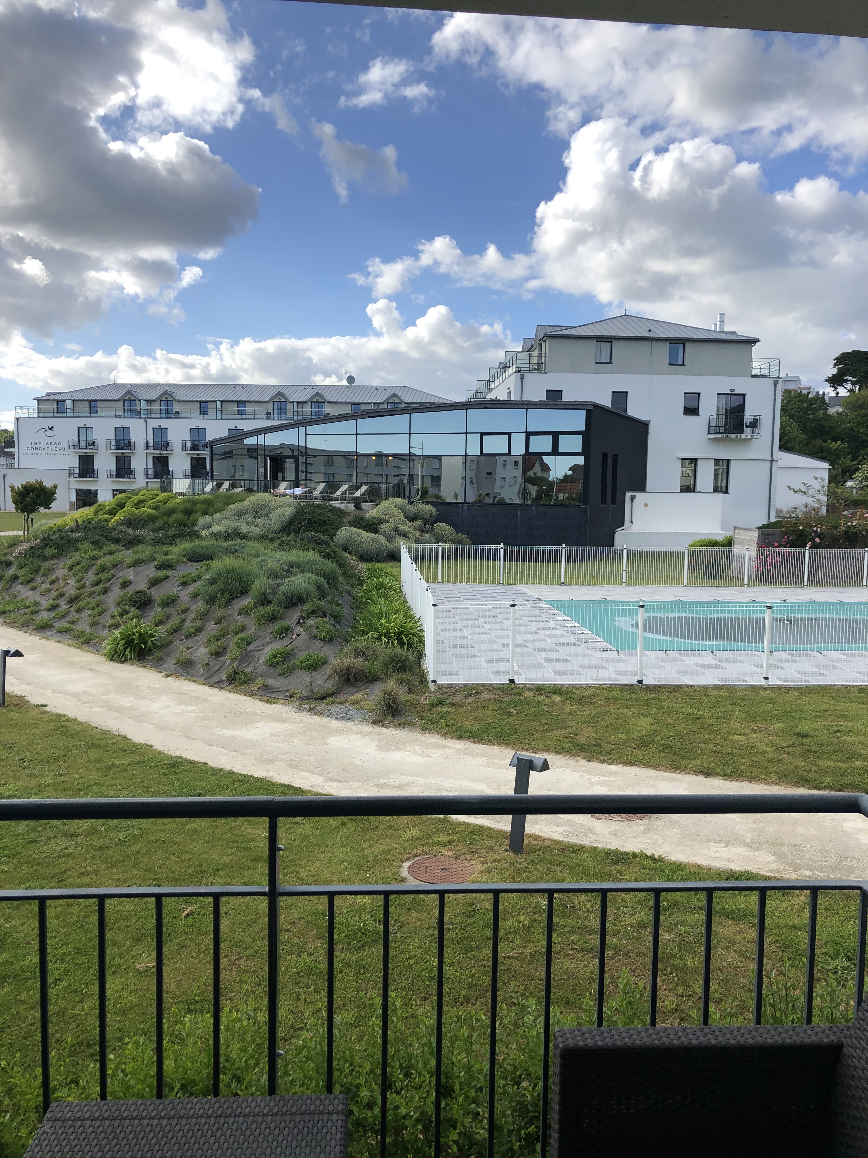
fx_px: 936
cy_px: 579
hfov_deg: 49.7
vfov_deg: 63.4
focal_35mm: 28
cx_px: 434
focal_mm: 3.99
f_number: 1.8
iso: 20
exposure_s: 1/1656
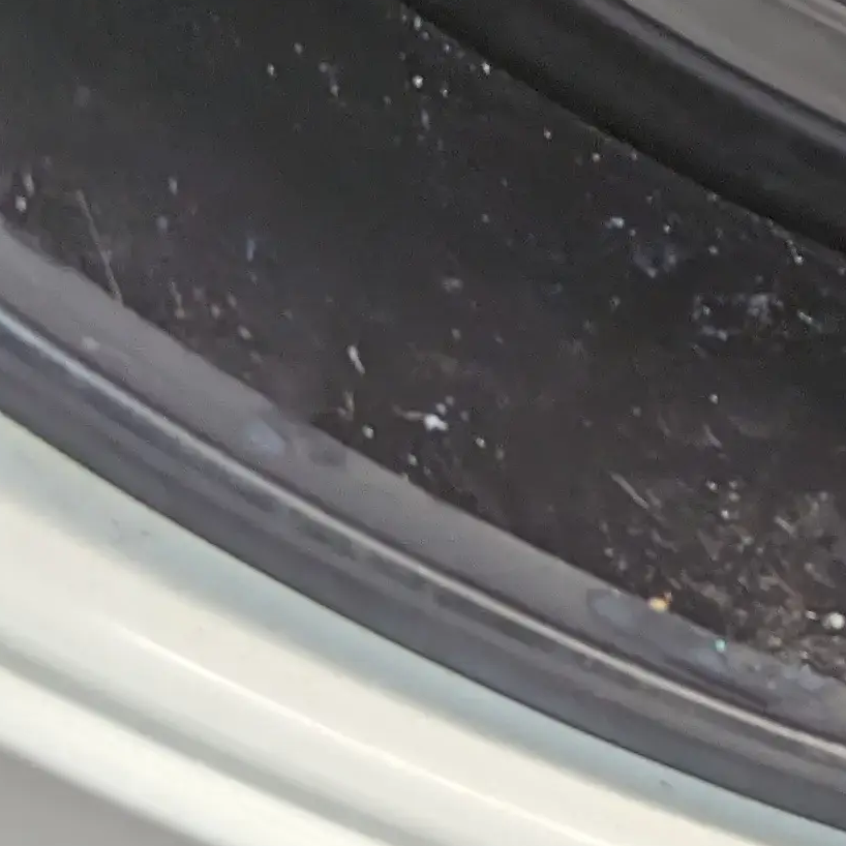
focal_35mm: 106
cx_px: 1528
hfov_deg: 14.4
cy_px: -487
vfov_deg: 15.0
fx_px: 2931
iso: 225
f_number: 1.68
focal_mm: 6.9
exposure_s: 1/120
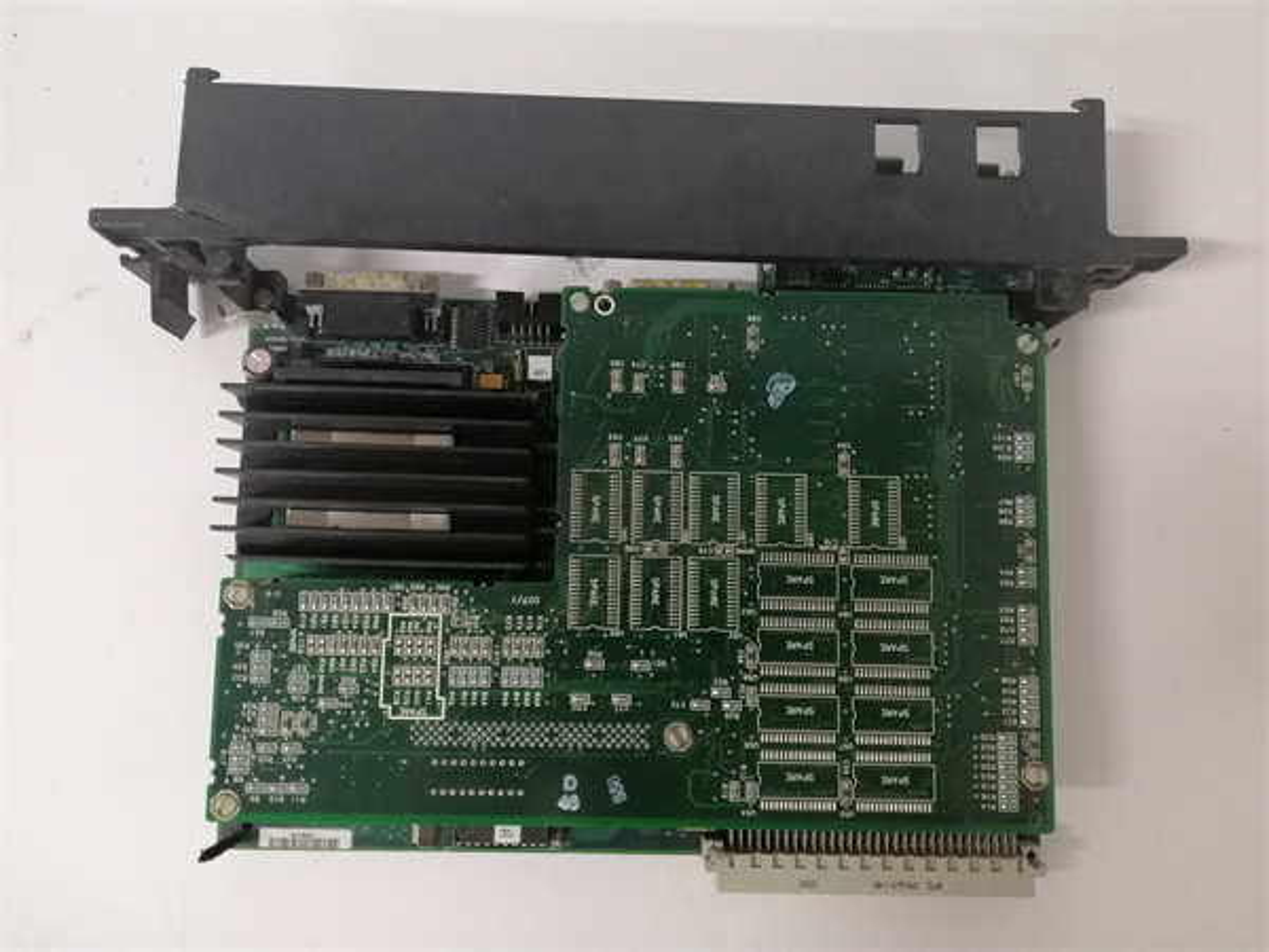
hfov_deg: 67.3
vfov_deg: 53.1
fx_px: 953
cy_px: 476
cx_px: 634
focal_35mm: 26
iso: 320
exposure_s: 1/33.3
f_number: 2.2
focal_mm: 3.81
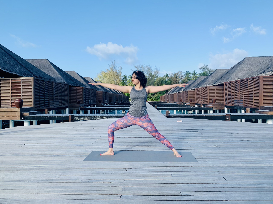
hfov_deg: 67.3
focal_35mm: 26
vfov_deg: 53.1
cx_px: 136
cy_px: 102
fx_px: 205
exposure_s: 1/1368
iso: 25
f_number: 1.8
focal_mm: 4.25
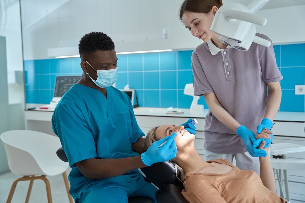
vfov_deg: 37.5
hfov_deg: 53.9
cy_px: 102
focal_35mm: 35
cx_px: 152
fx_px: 300
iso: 320
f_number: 2.8
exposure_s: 1/250
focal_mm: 35.4
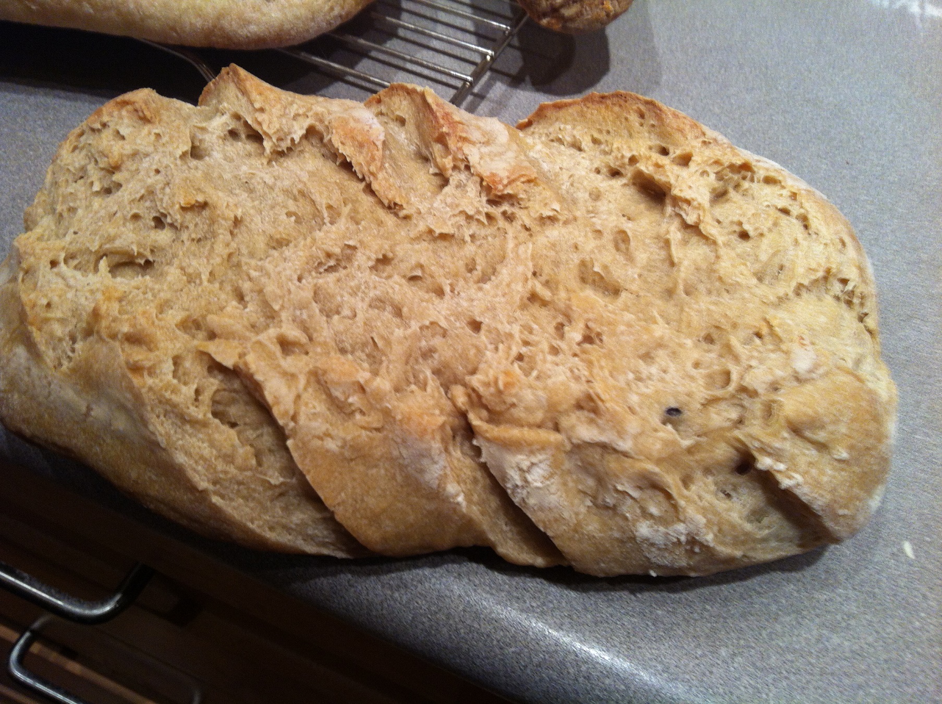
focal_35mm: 35
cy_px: 352
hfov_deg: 52.7
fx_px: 951
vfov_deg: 40.6
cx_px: 471
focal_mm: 3.85
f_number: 2.8
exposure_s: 1/15
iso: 80
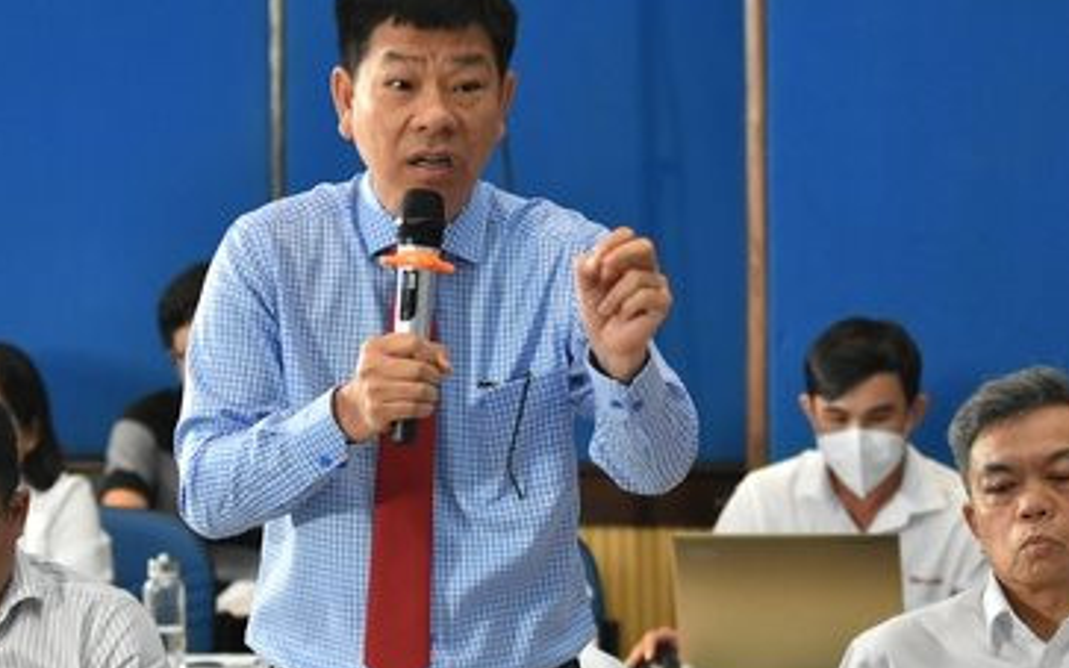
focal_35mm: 159
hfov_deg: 13.2
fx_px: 4633
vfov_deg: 8.3
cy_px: 333
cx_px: 495
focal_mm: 70
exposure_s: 1/200
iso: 2200
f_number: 2.8
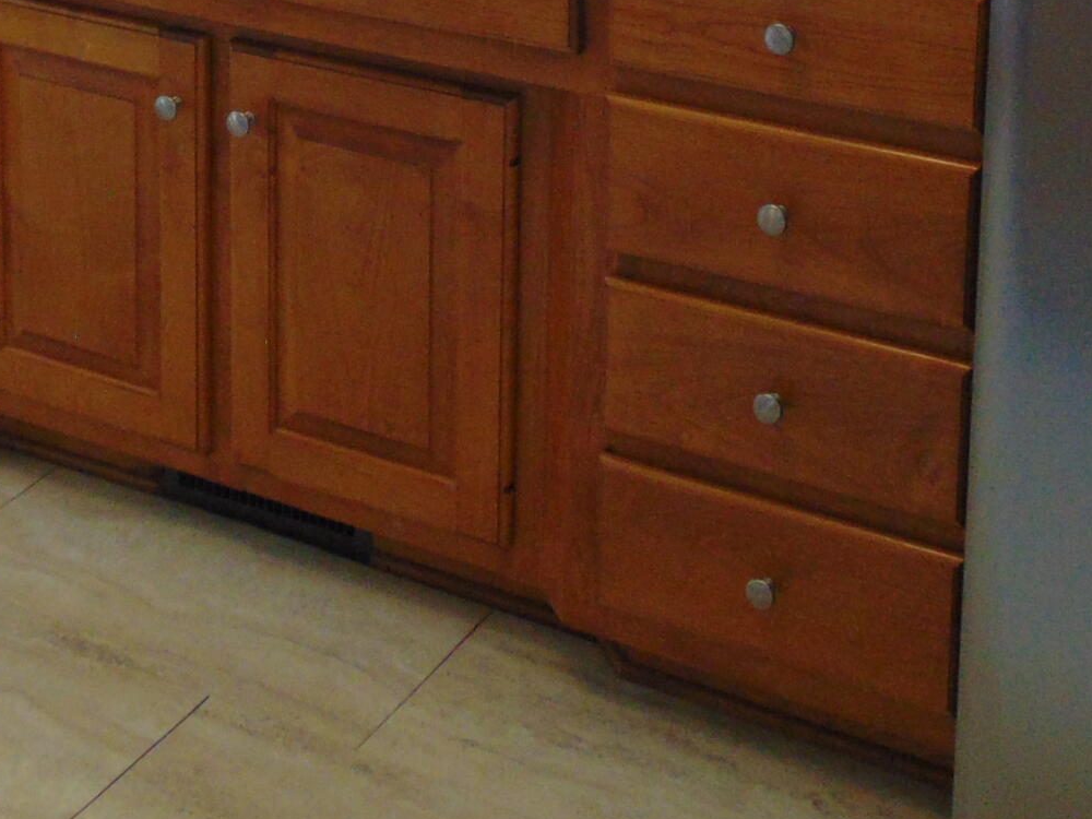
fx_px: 2366
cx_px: 277
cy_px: -393
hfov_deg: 25.7
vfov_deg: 17.7
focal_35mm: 75
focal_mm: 4.5
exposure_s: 1/30
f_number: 3
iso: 160
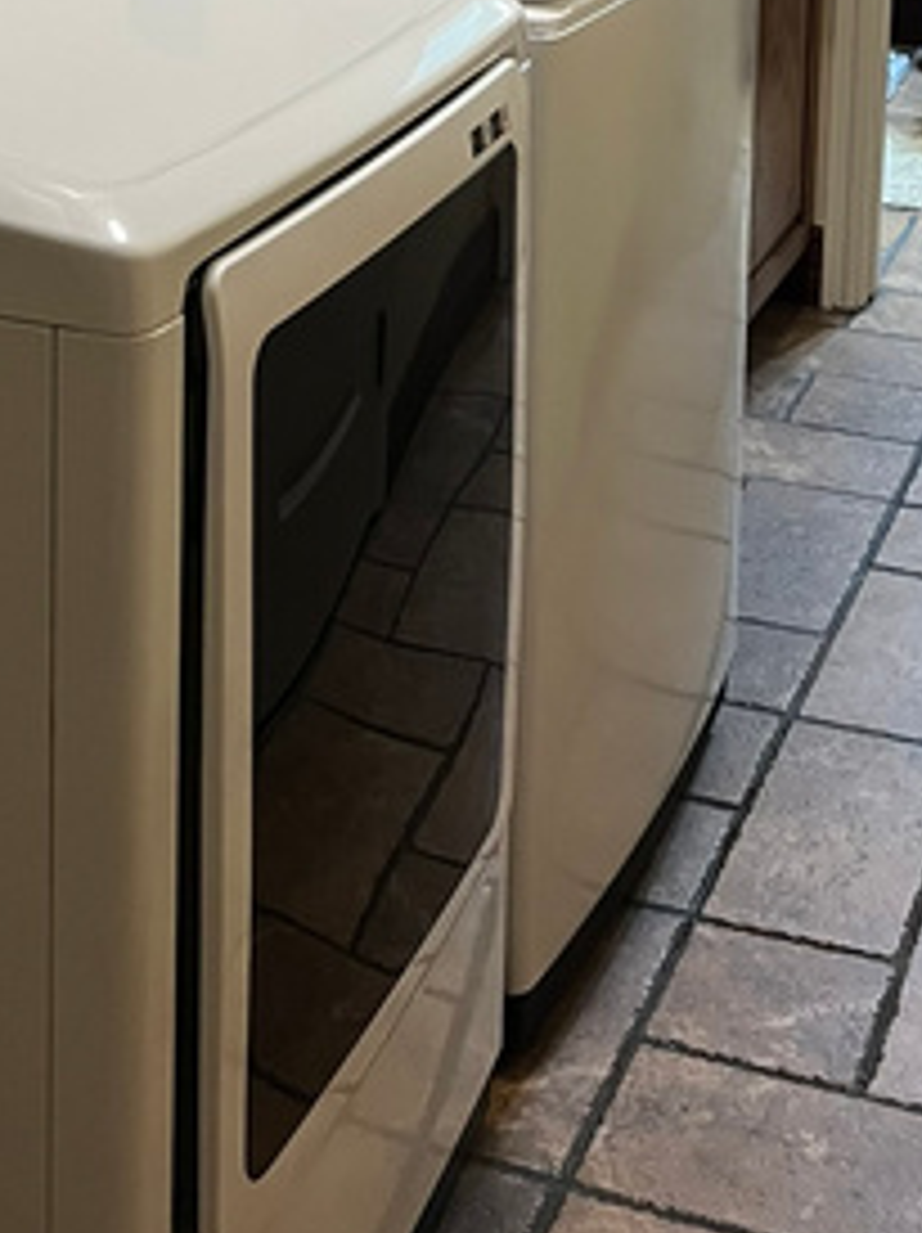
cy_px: -216
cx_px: 490
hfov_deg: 20.1
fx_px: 2597
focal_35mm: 73
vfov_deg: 24.4
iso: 320
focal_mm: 5.7
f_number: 1.5
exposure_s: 1/60
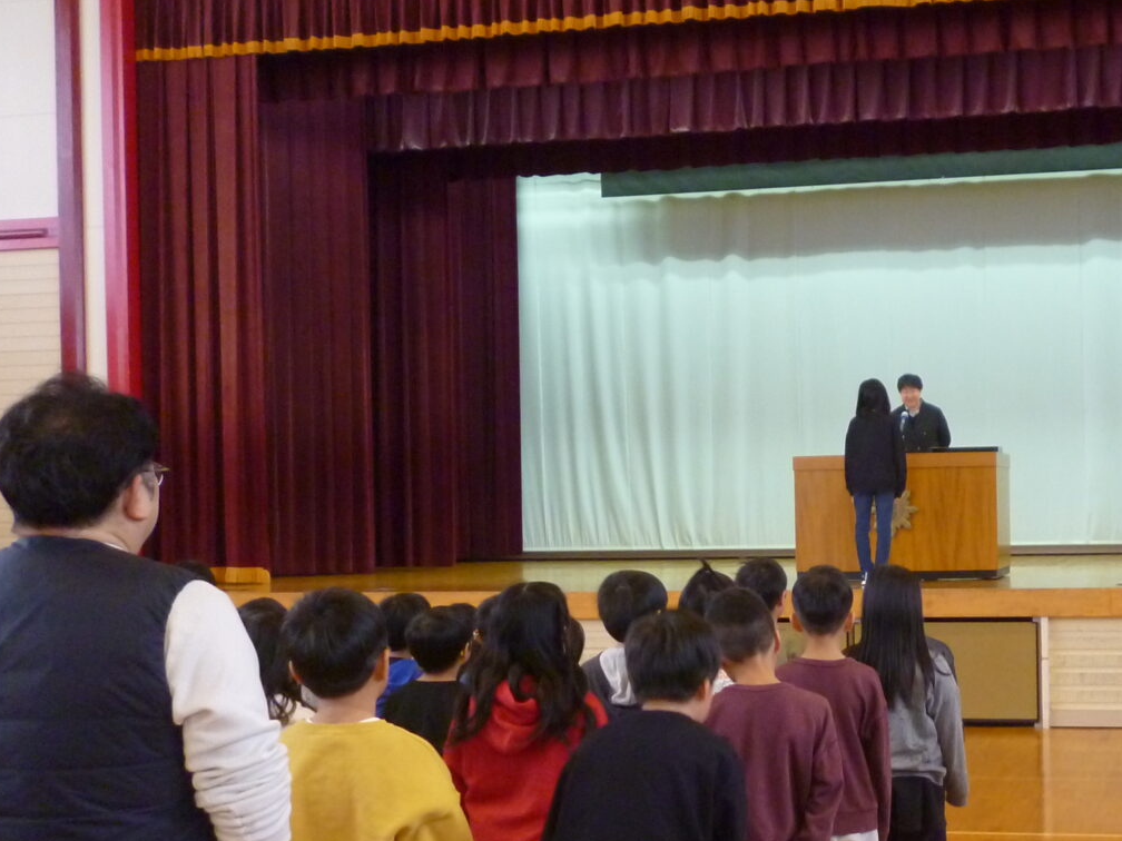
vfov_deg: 29.0
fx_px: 1621
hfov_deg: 36.9
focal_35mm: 50
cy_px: 509
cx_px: 897
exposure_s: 1/30
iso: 400
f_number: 3.1
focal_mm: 5
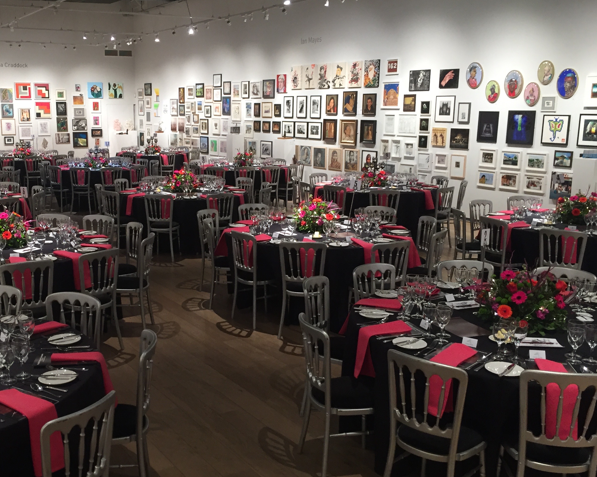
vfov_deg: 38.2
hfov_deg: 46.3
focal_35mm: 39
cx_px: 209
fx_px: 689
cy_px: 249
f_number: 2.2
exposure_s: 1/33
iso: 64
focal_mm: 4.15
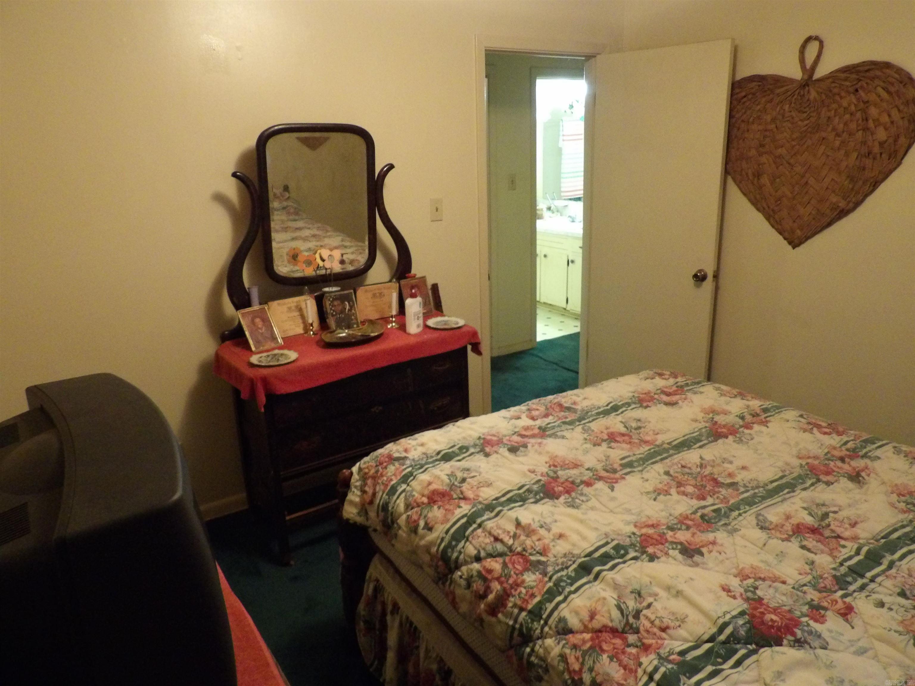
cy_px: 343
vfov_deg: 56.8
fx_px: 634
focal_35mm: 24
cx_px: 458
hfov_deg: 71.6
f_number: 3.2
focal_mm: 4.3
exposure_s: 1/16
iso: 800
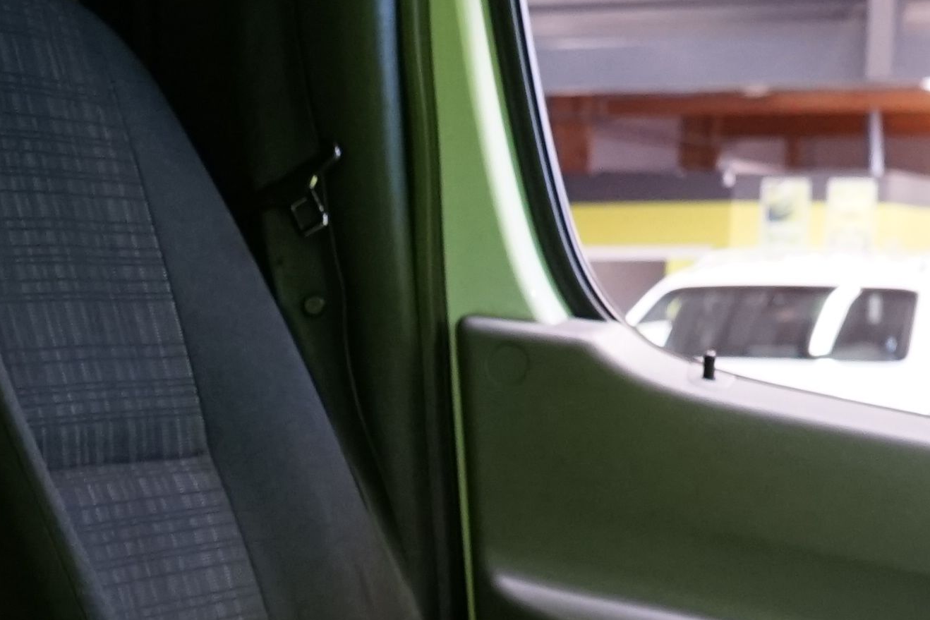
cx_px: -339
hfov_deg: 14.7
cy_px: 820
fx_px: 3410
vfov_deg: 10.2
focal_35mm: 132
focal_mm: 29
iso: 1600
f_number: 5.6
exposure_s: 1/20
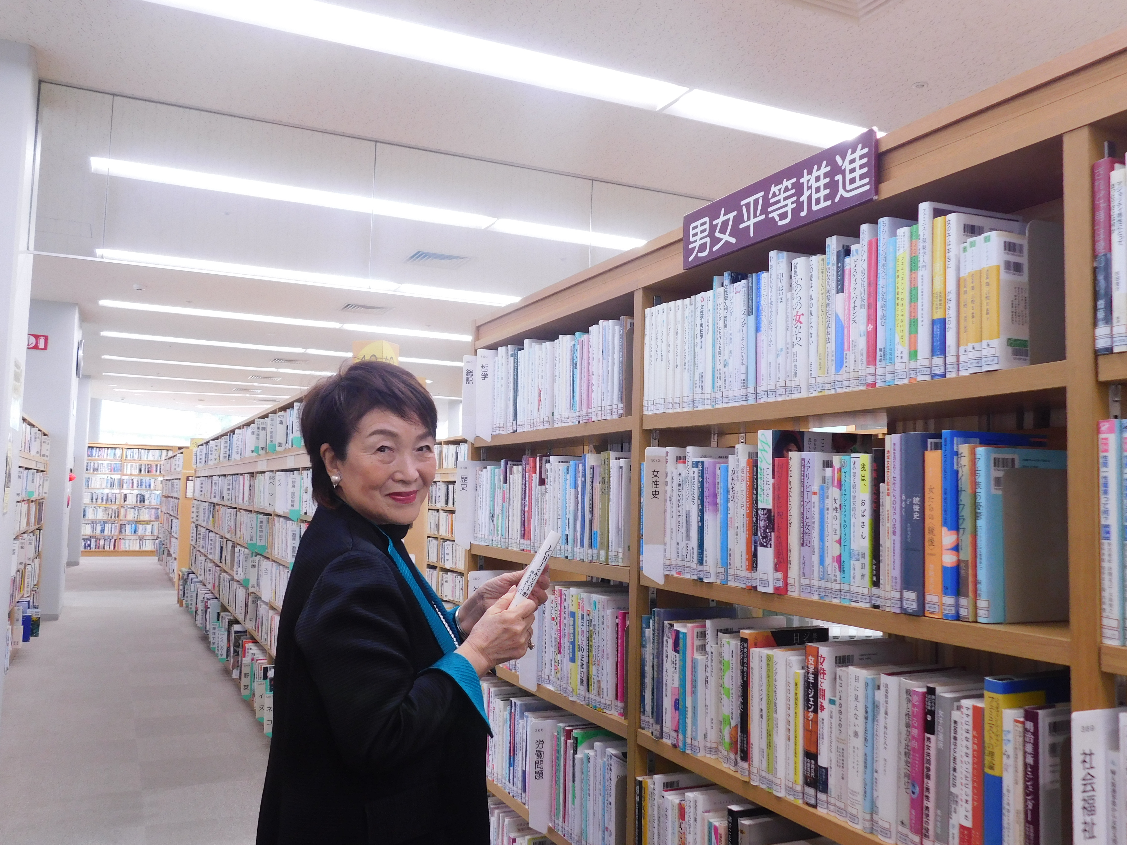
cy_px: 422
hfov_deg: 60.0
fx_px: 977
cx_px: 564
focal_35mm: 30
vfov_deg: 46.8
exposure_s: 1/30
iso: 160
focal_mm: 5.3
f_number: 3.2
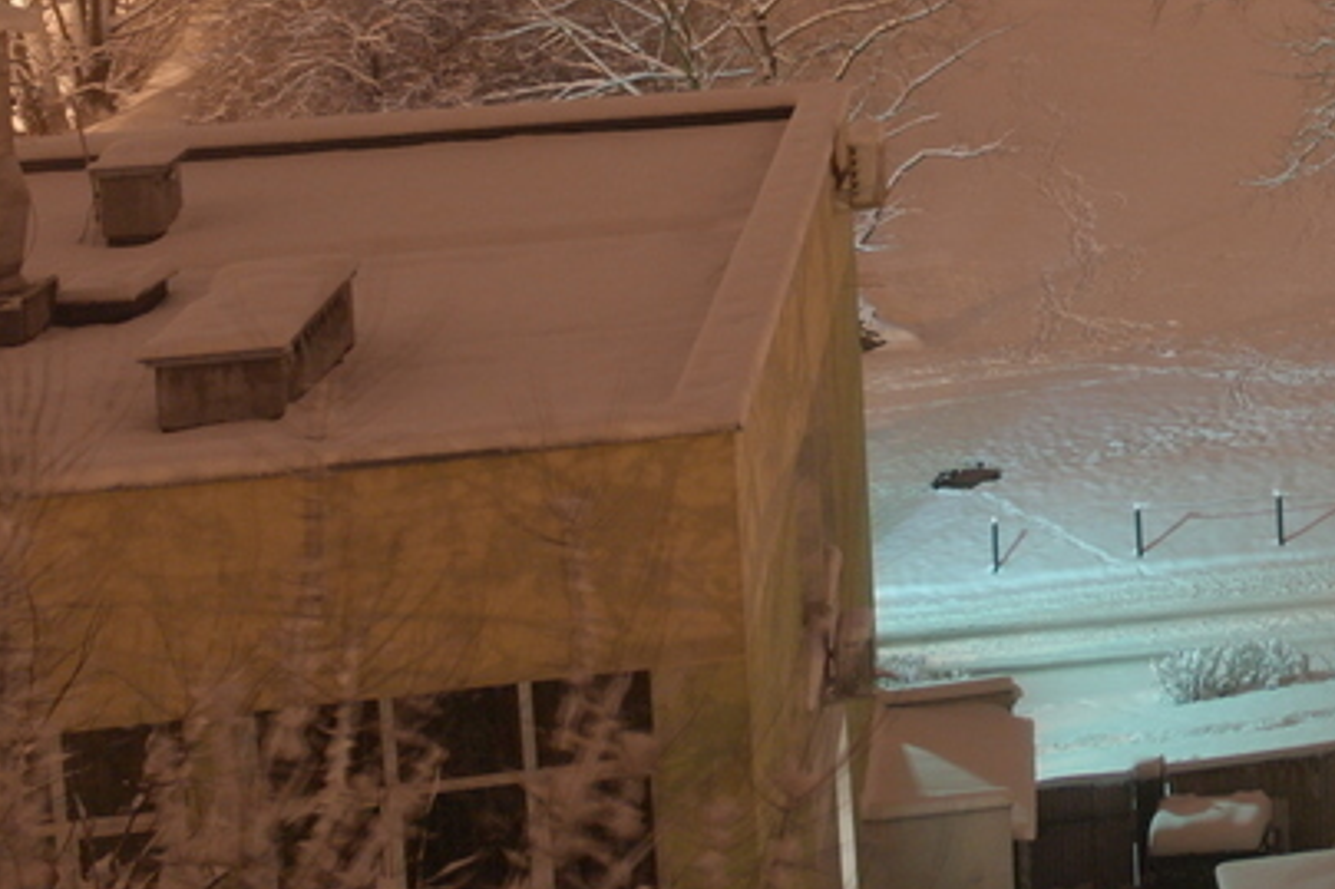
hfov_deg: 23.9
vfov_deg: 17.0
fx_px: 2817
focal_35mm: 76
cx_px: 1675
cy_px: -213
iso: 400
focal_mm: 20
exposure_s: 3
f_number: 3.5
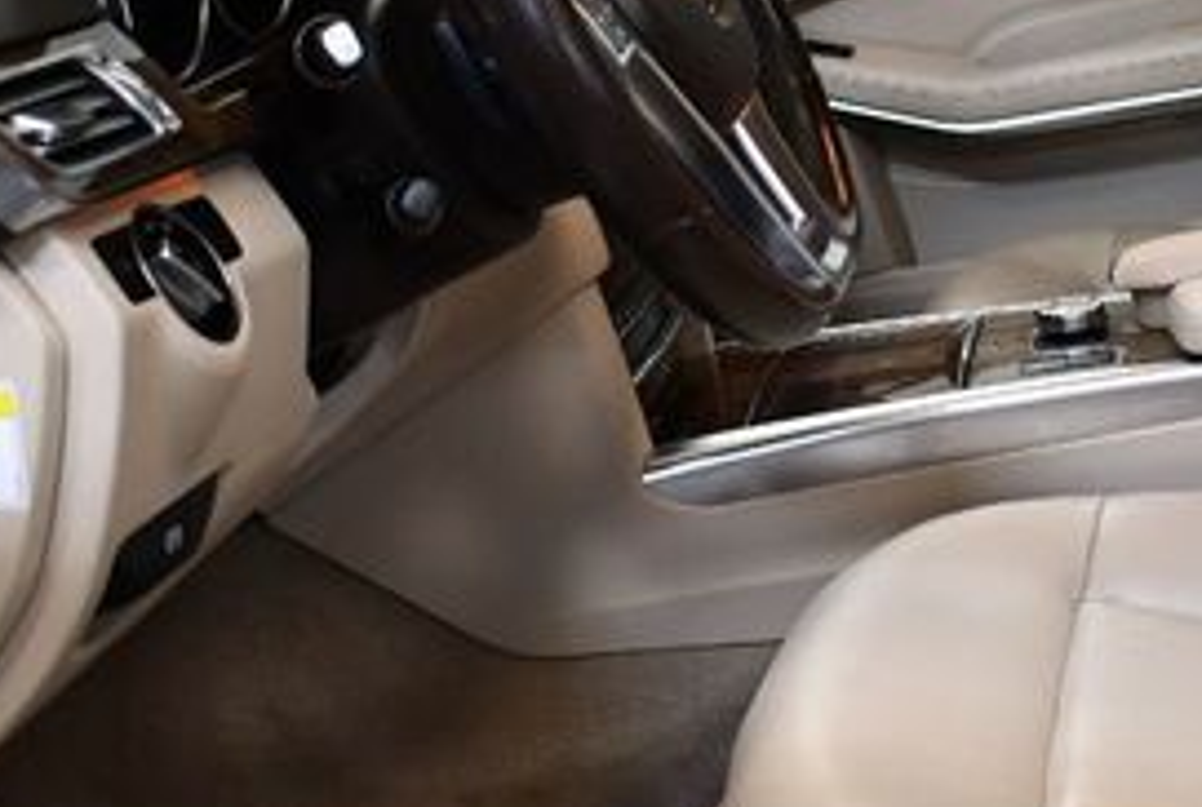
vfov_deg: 16.1
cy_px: 264
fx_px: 2844
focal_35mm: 85
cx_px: 1033
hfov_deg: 23.4
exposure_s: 1/125
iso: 900
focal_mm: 18
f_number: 3.5
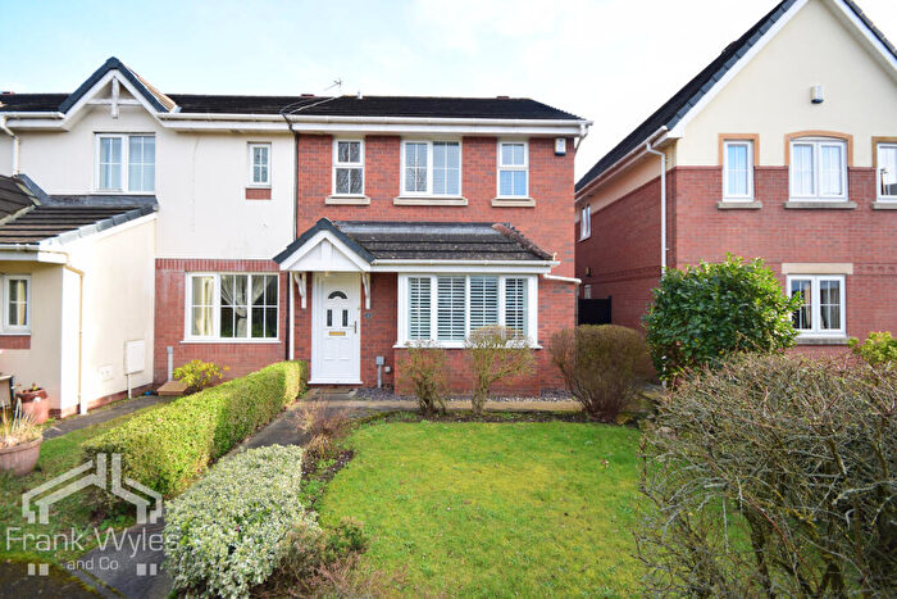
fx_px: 411
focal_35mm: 16
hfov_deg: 95.0
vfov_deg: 72.1
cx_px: 448
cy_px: 300
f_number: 9
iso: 400
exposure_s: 1/160
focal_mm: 11
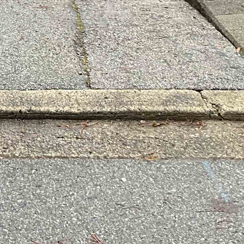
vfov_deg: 15.8
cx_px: 3
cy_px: -112
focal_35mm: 102
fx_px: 813
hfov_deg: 16.7
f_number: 1.8
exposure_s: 1/61
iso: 64
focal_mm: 3
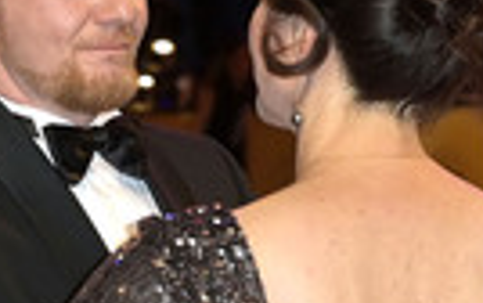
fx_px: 3162
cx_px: 272
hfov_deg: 8.7
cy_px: 317
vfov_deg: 5.5
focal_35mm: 240
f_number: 5
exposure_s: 1/250
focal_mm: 70
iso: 2500
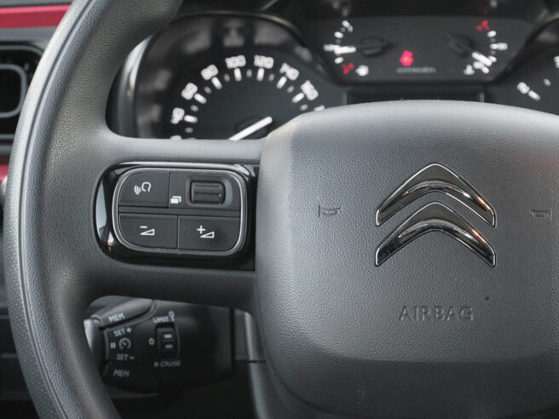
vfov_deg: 14.5
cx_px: 423
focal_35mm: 102
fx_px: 1647
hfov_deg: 19.1
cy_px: 232
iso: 2000
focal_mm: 45
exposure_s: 1/50
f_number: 7.1
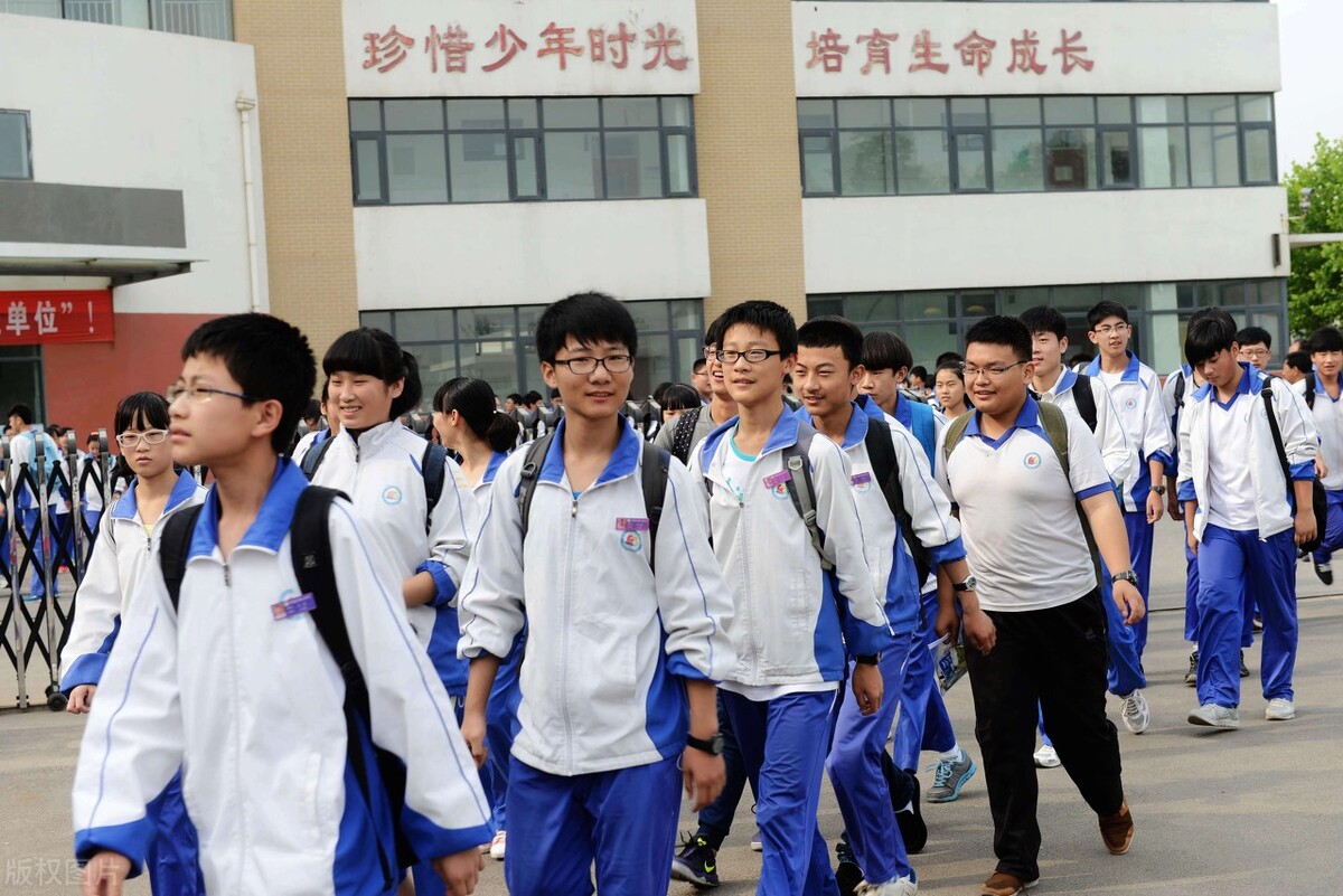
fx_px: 2164
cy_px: 448
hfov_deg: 34.5
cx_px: 672
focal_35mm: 58
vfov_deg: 23.4
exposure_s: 1/160
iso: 100
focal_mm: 58
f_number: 6.3
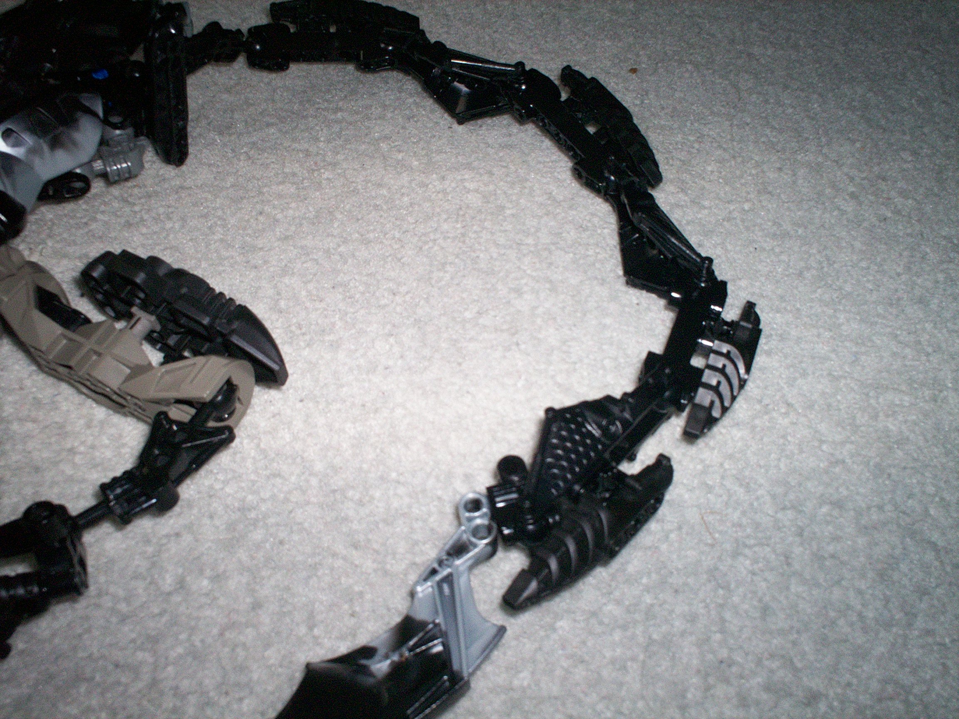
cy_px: 360
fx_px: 997
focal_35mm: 36
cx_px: 480
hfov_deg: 51.4
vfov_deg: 39.7
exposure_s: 1/60
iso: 140
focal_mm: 6
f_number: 4.5
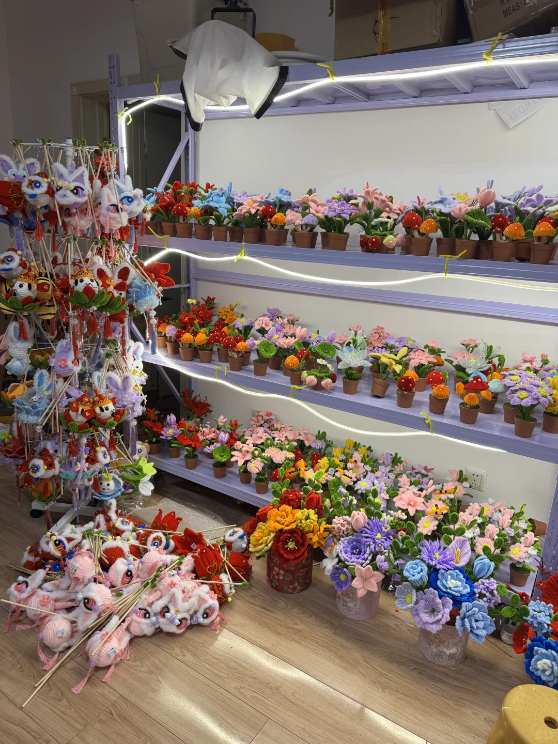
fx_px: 516
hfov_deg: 56.8
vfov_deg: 71.6
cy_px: 372
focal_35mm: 24
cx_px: 279
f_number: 1.78
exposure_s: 1/100
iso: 160
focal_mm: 6.76
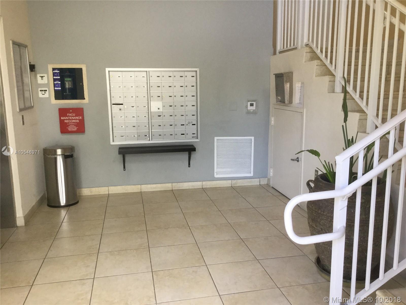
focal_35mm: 31
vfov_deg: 45.4
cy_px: 152
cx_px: 203
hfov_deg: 58.4
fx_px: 364
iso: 25
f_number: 2.4
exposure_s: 1/30
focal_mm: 3.3
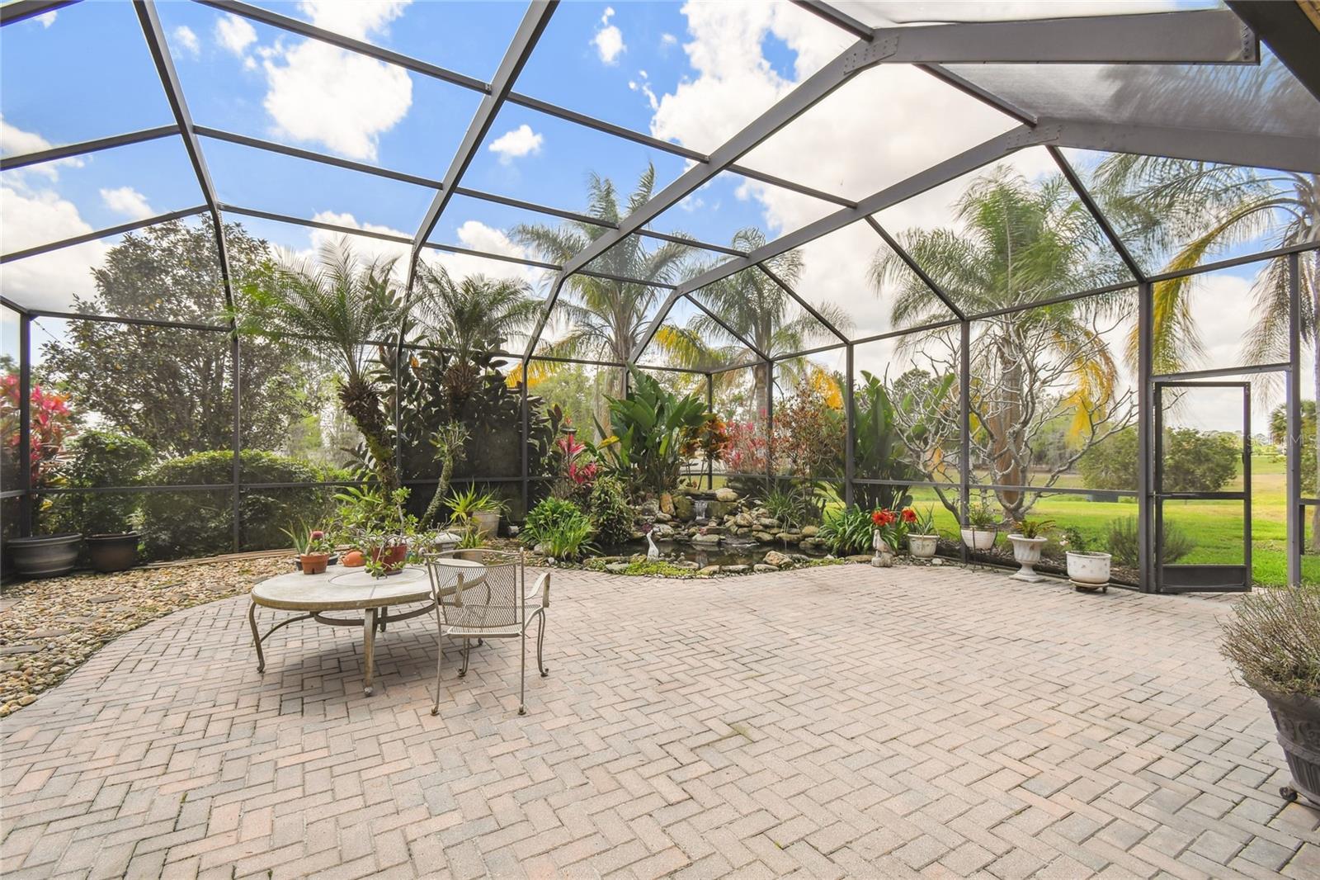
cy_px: 440
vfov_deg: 77.3
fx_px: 550
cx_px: 660
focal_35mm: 15
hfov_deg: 100.4
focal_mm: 10
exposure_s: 1/320
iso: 100
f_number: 7.1
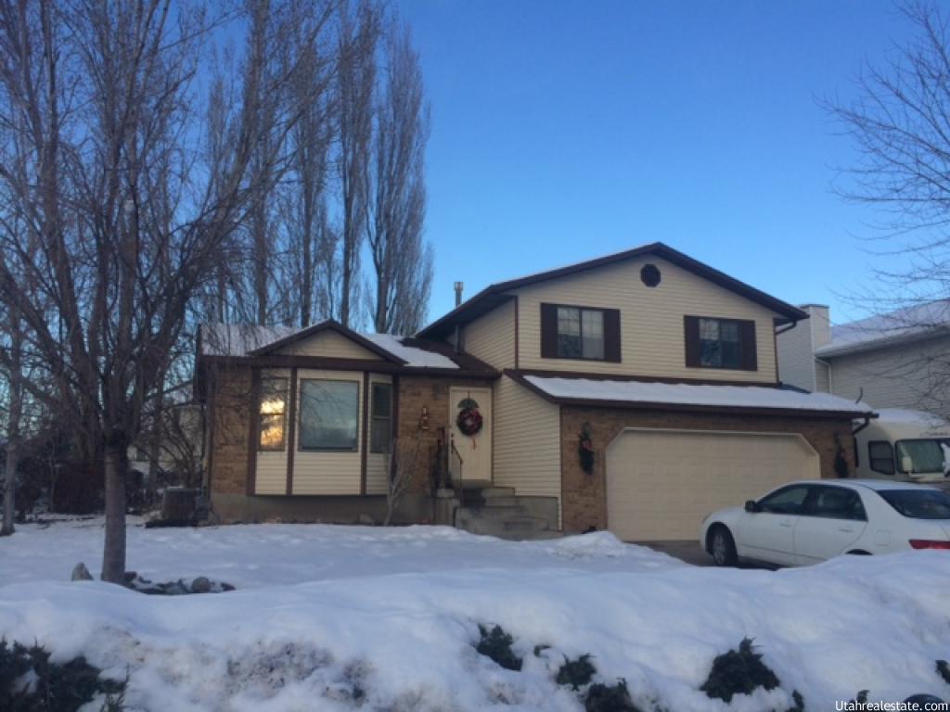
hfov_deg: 61.7
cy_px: 356
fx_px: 796
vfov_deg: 48.2
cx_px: 475
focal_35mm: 29
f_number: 2.2
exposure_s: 1/570
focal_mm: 4.15
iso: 32
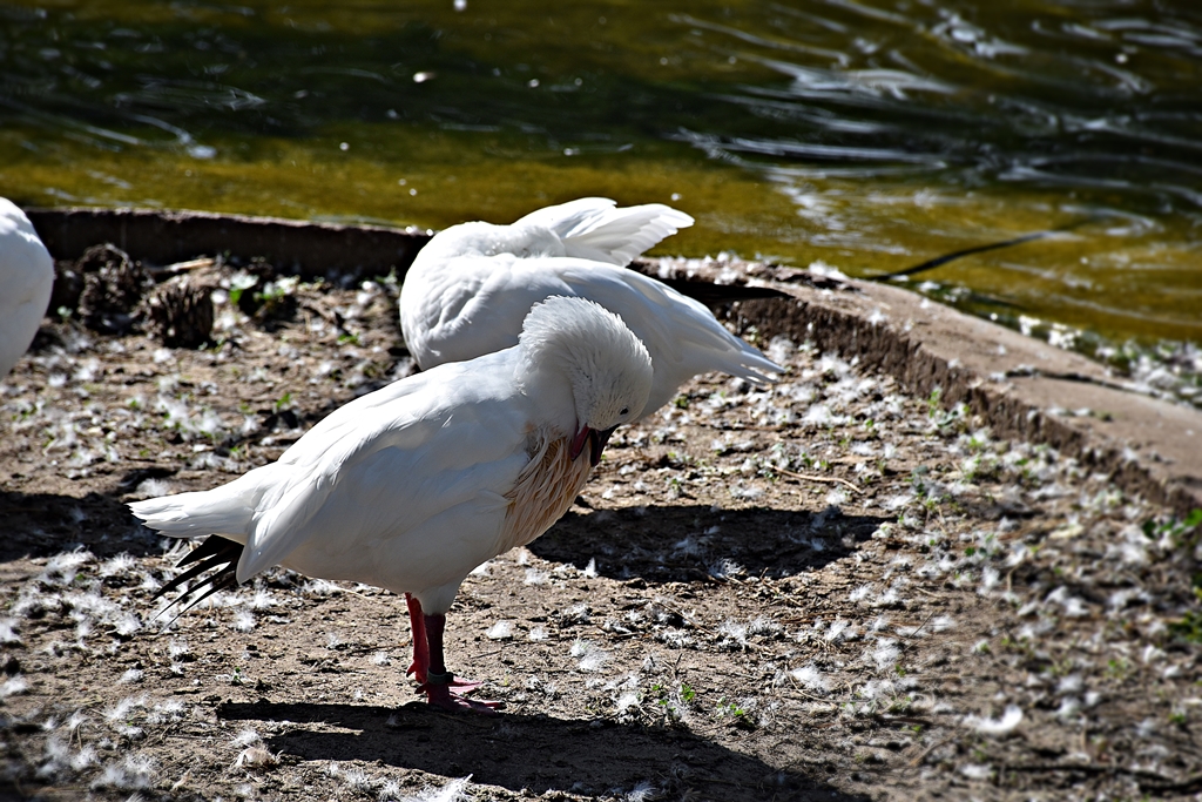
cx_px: 601
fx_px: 7012
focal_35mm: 210
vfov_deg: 6.5
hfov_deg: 9.8
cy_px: 401
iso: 200
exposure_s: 1/640
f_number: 6.3
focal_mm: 140
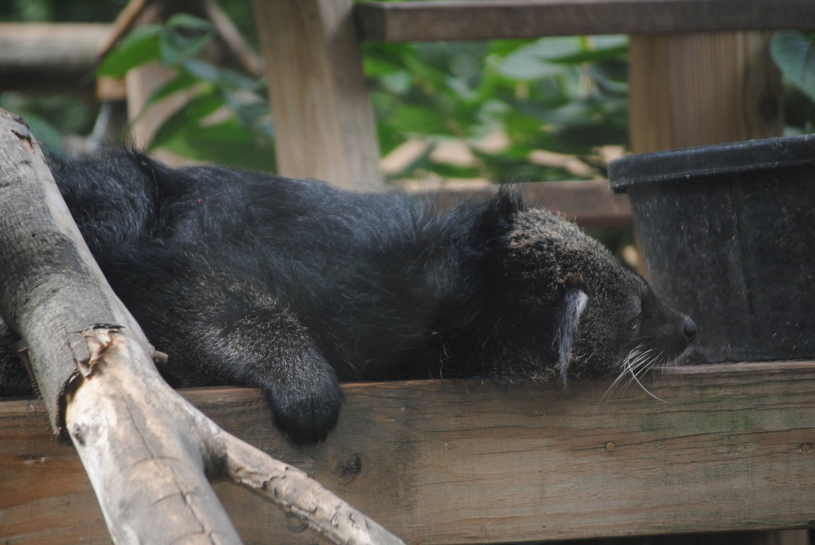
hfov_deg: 8.3
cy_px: 272
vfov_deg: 5.6
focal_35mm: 248
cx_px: 408
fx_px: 5610
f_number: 5.3
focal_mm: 165
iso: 200
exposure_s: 1/60
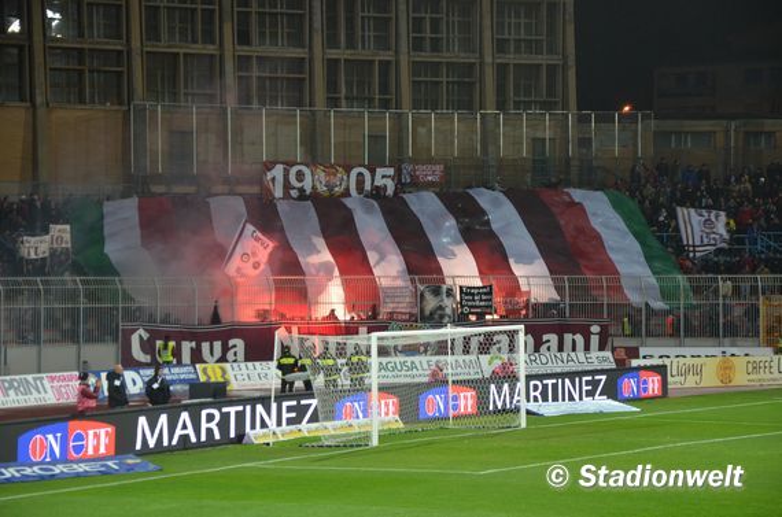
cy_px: 258
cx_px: 391
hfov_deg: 17.1
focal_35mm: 120
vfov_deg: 11.4
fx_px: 2600
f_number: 5.3
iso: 800
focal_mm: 80
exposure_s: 1/60
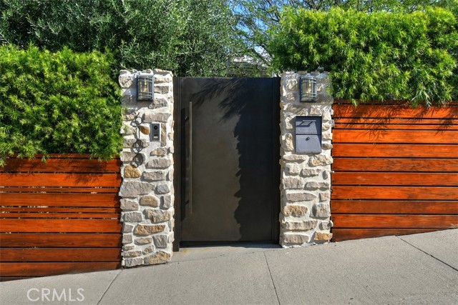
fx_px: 382
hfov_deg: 61.9
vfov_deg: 43.6
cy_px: 152
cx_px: 229
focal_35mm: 30
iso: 200
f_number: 14
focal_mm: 20
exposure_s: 1/250
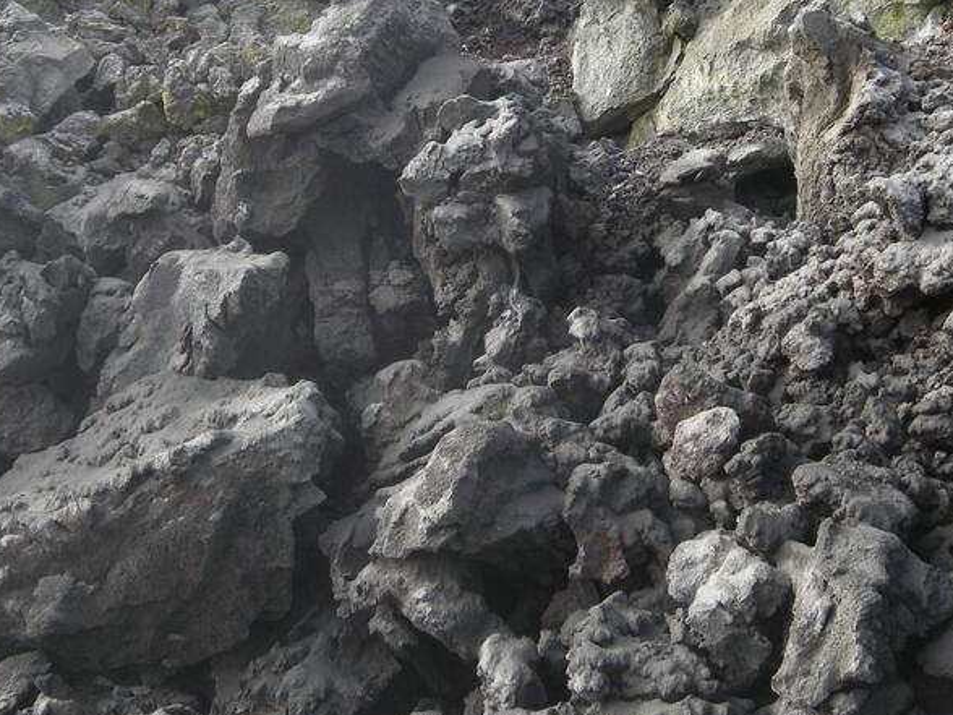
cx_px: 446
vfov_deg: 23.9
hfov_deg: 31.7
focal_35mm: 61
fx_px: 1679
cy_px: 246
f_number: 4.3
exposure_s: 1/158
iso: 100
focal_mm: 7.5
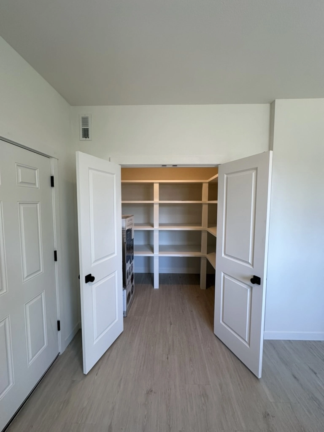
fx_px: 175
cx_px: 162
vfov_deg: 102.1
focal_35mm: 14
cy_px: 216
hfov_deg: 85.7
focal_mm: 2.22
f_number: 2.2
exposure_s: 1/120
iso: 200
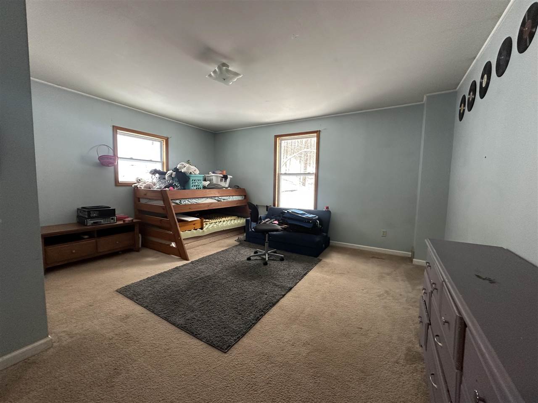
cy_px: 202
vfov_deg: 85.7
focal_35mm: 14
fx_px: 218
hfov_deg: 102.1
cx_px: 269
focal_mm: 2.22
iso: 320
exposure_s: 1/60
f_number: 2.2
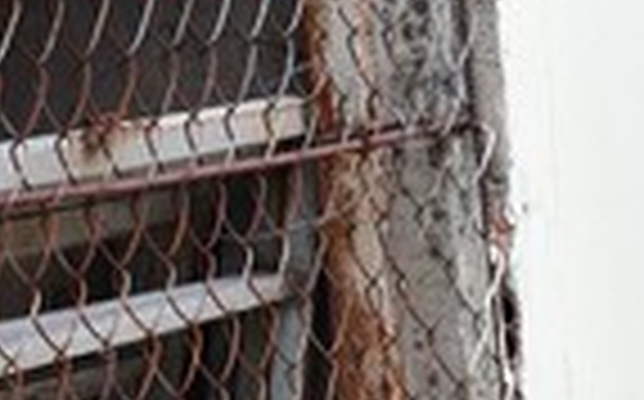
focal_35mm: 394
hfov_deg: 5.3
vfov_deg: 3.3
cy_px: 620
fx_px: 6907
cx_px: 1018
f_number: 7.1
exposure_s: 1/160
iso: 250
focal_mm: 85
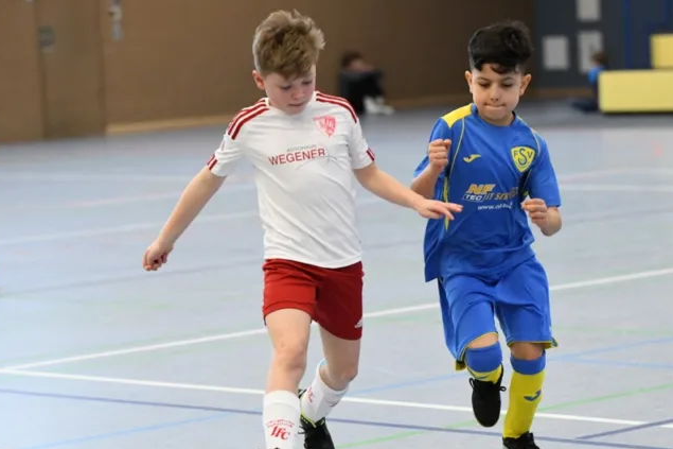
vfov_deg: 7.3
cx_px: 379
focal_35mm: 187
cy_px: 336
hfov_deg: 11.0
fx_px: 3495
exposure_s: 1/1250
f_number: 2.8
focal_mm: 116
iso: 8000
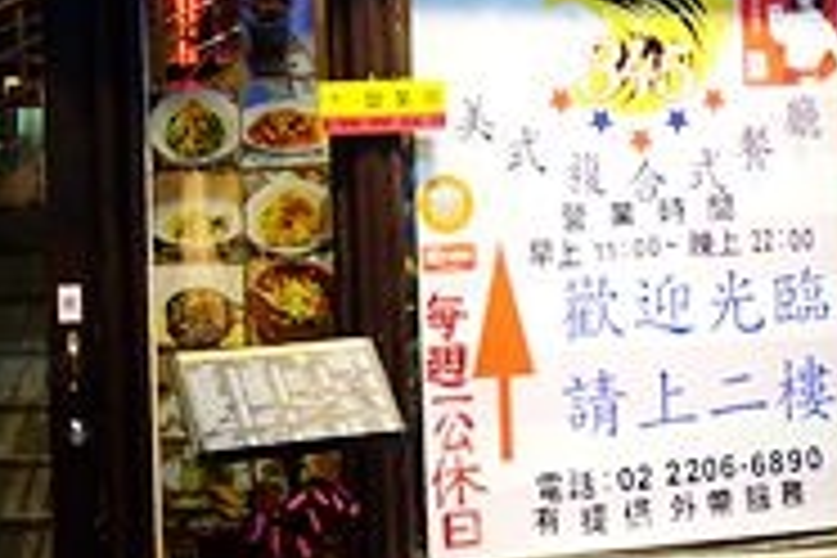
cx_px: 621
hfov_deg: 24.0
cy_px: 146
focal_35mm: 84
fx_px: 1953
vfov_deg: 16.2
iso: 250
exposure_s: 1/30
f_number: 1.8
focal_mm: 8.8
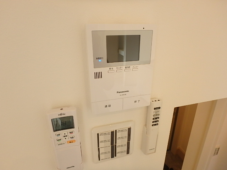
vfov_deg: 63.4
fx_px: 138
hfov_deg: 79.0
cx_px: 114
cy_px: 85
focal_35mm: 21
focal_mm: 3.7
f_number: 3.5
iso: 160
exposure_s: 1/60
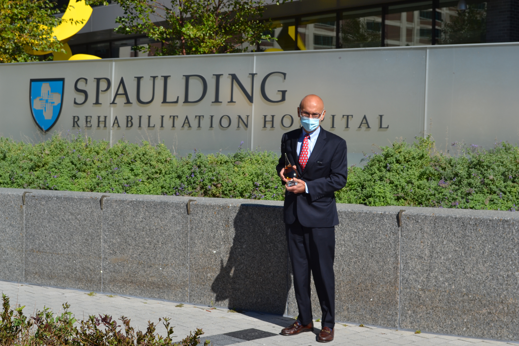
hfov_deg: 31.9
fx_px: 908
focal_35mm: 63
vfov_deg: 21.6
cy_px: 173
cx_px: 260
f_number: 8
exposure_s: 1/250
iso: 100
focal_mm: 42
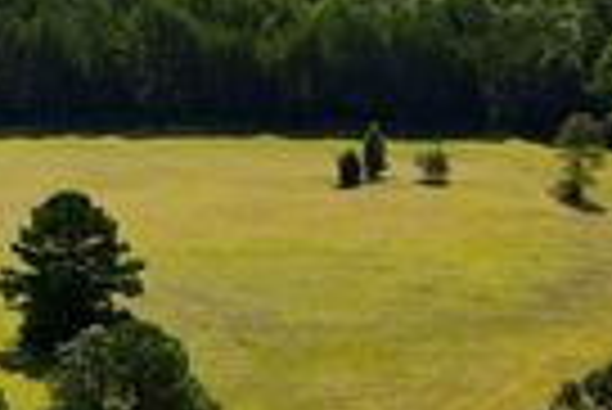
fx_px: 1344
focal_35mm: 79
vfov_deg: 16.0
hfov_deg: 25.3
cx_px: 140
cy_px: 606
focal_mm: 4.5
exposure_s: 1/1250
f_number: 2.8
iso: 100
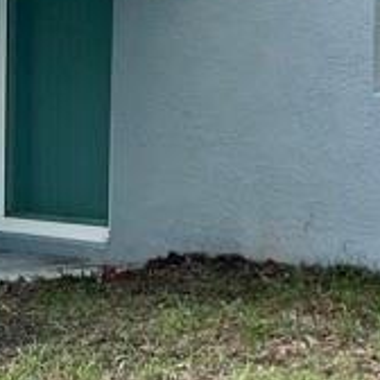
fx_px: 2173
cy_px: 183
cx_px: 2
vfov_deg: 10.0
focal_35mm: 175
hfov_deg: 9.9
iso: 50
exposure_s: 1/1361
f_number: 1.5
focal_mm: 5.7
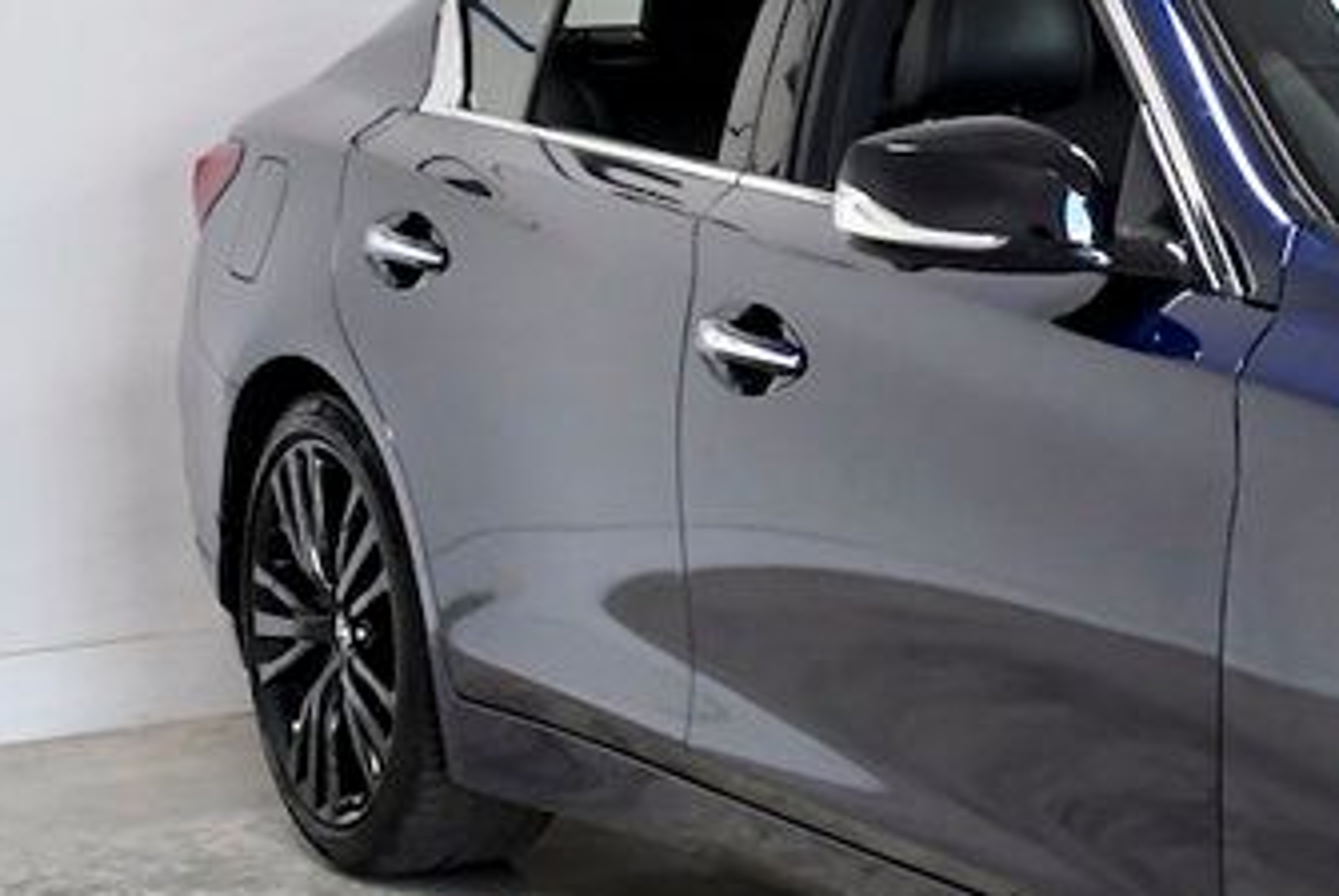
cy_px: 522
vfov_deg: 12.5
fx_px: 4095
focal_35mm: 110
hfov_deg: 17.4
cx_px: 1779
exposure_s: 1/500
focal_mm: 24
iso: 1250
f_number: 4.5
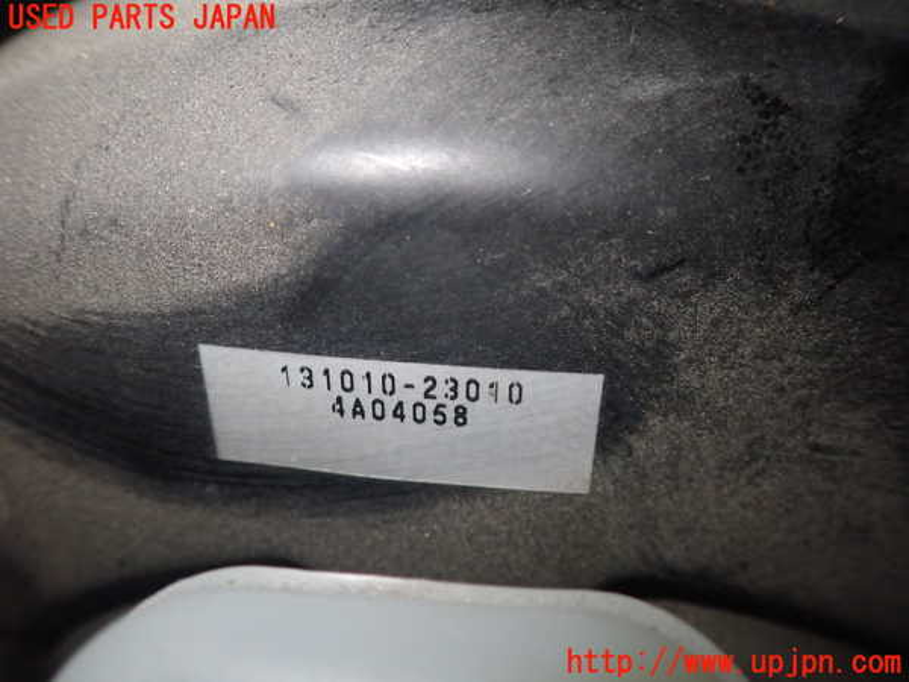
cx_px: 454
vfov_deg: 46.8
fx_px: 788
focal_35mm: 30
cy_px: 341
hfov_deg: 60.0
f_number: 2.3
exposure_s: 1/125
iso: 500
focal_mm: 5.5
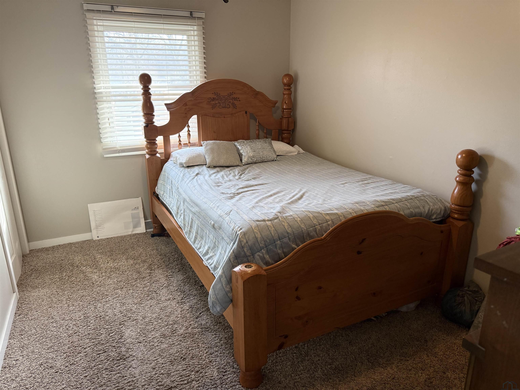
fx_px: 361
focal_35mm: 24
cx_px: 260
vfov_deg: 56.8
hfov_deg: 71.6
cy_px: 195
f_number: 1.78
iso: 250
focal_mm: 6.76
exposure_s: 1/60
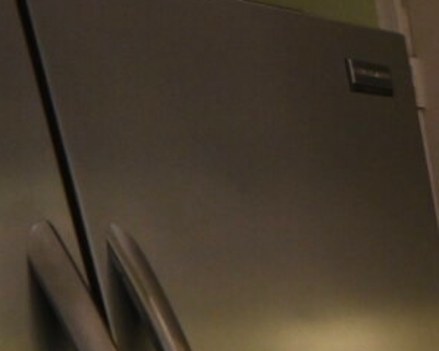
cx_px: 1473
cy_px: 466
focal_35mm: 90
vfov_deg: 16.1
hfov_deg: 10.1
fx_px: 1169
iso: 1400
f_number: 2.8
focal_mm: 14
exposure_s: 1/125
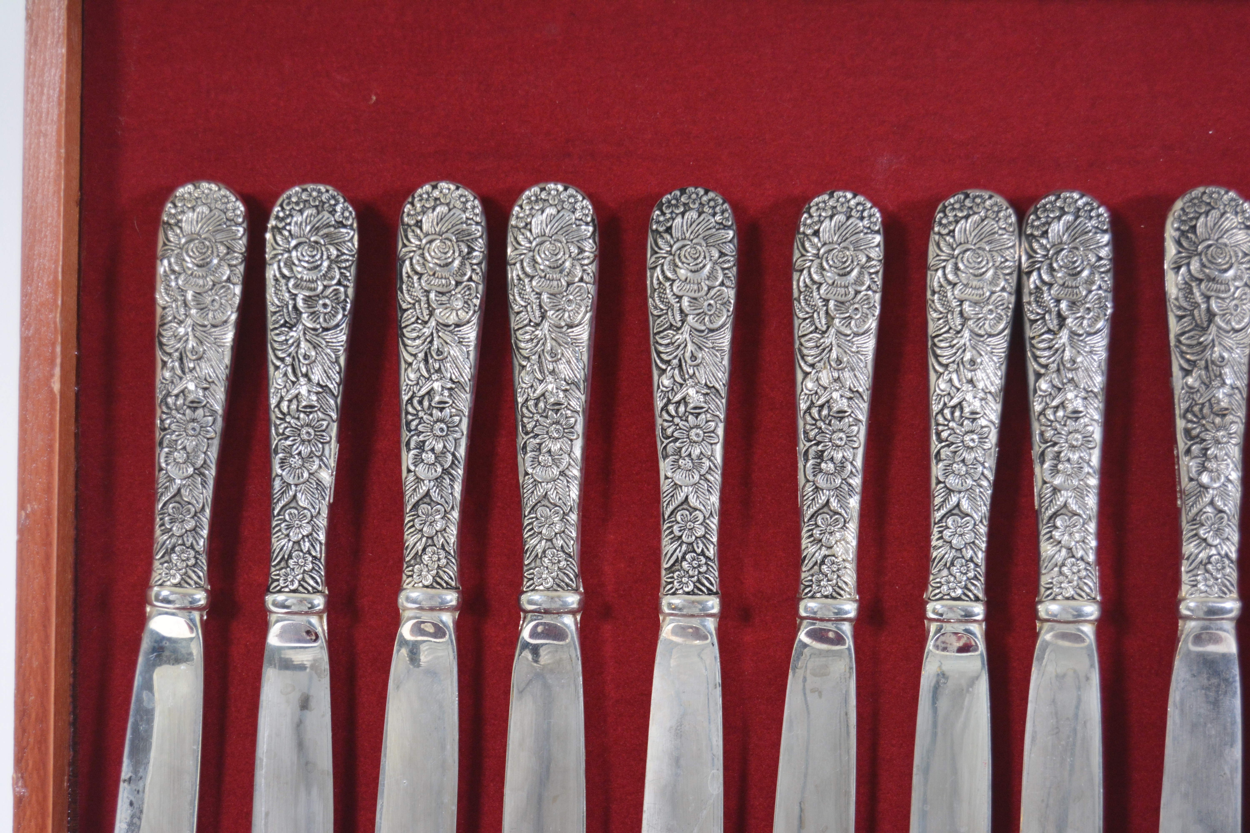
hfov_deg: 24.6
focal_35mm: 82
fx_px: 2864
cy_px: 416
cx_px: 625
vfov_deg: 16.6
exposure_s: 1/50
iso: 800
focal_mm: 55
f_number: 5.6
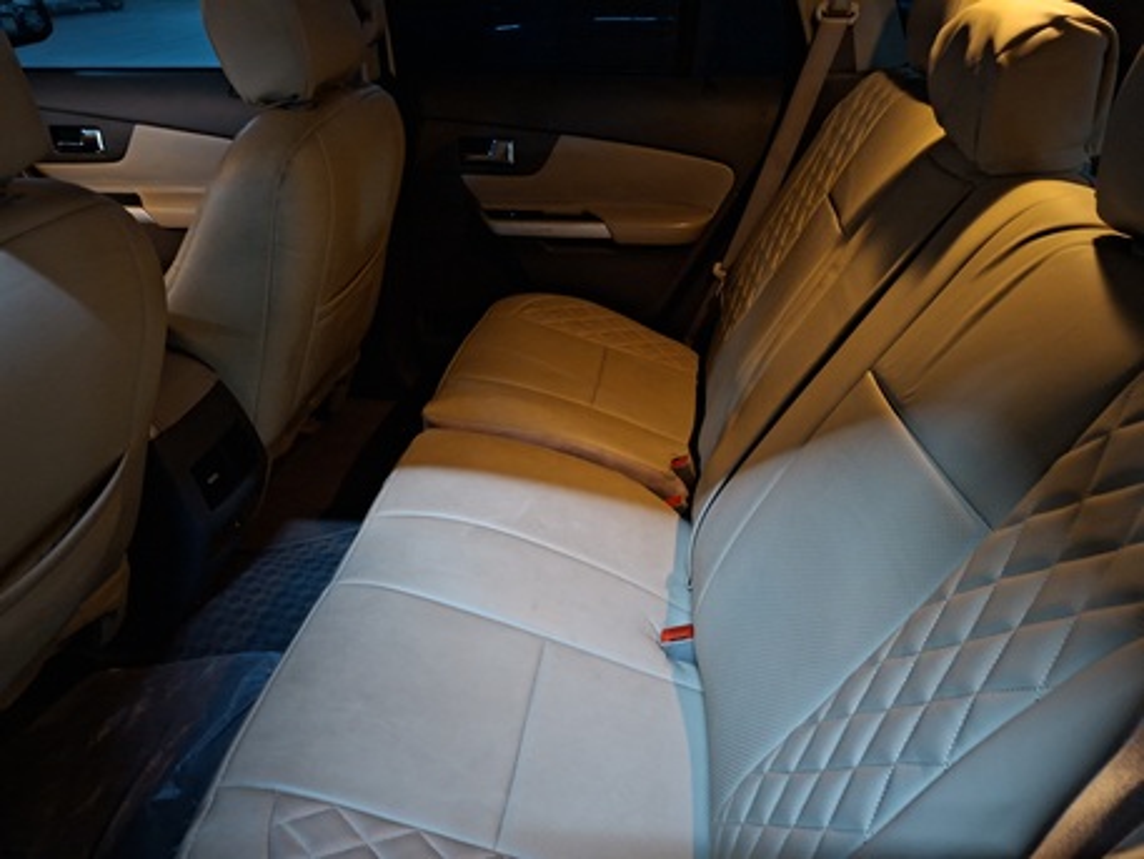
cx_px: 572
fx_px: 760
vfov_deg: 58.9
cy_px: 430
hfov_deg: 73.9
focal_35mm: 23
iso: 1250
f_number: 1.8
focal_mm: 5.54
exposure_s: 1/17
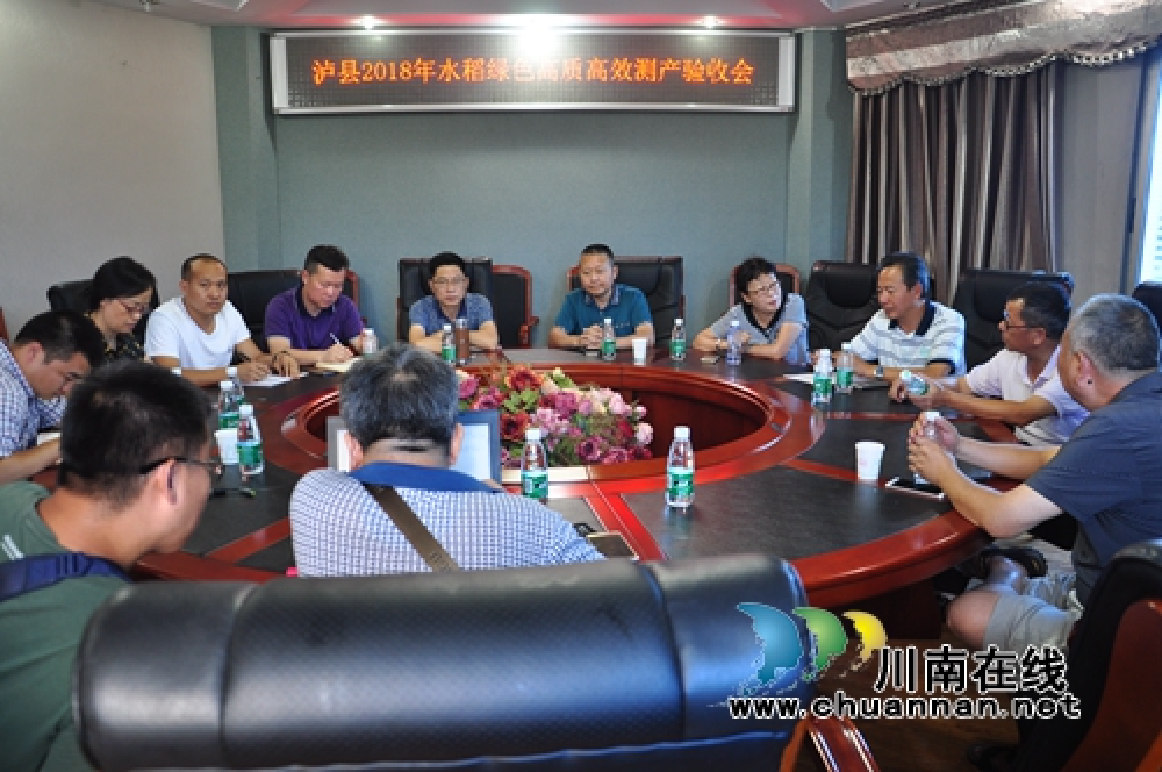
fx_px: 870
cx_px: 581
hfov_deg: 67.4
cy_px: 386
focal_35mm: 27
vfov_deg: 47.8
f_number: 3.5
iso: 320
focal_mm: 18
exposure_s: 1/30
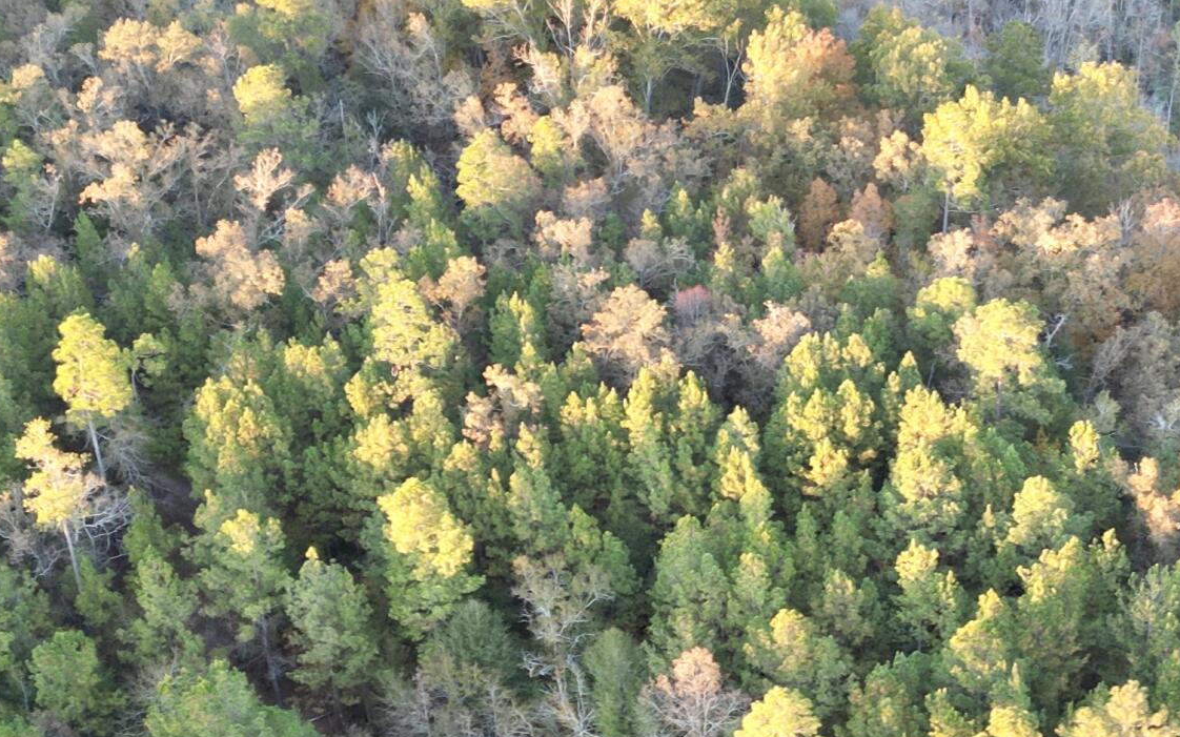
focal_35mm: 68
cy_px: 737
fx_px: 2187
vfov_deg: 18.6
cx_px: 826
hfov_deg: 29.9
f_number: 1.7
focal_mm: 6.72
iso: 110
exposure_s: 1/50
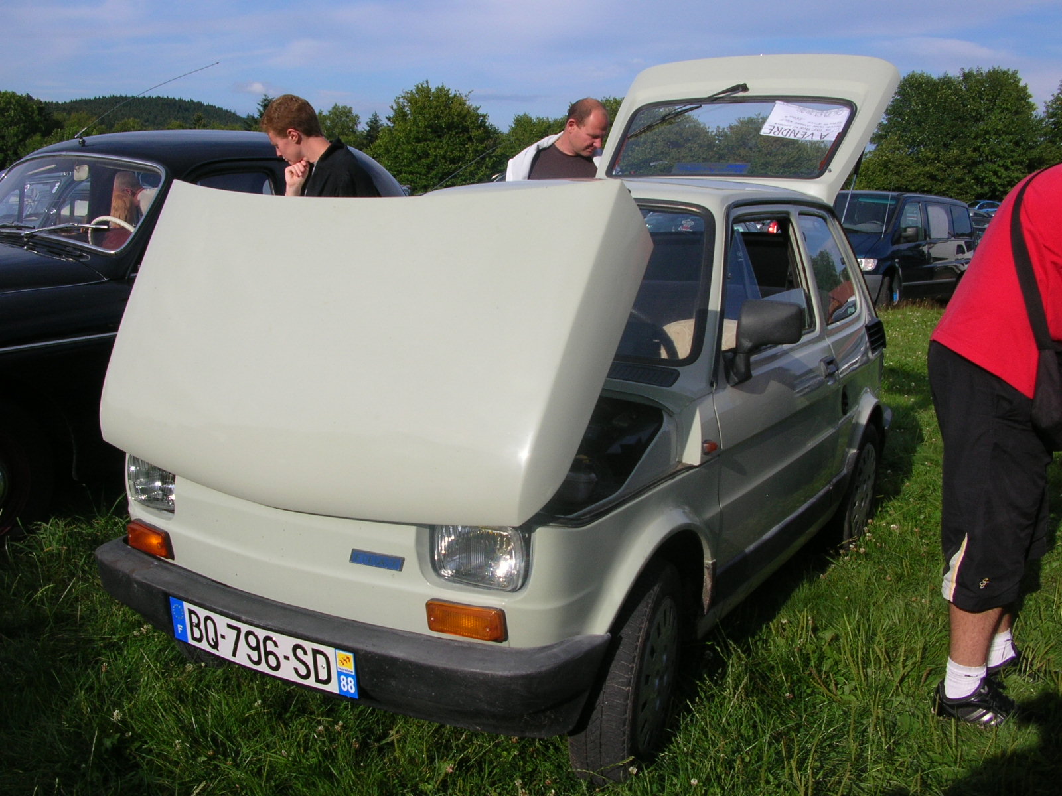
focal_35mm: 35
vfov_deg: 40.7
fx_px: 1074
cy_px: 398
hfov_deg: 52.6
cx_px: 531
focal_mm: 5.8
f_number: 5.6
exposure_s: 1/340
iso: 50
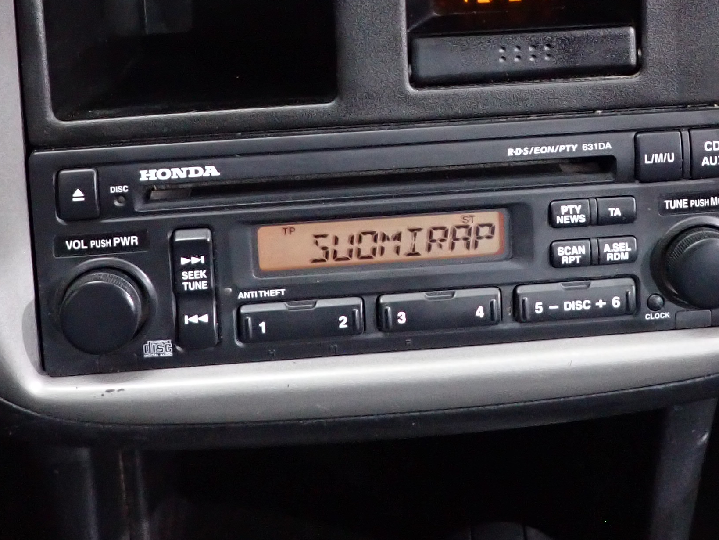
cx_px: 436
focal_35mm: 61
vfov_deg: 22.3
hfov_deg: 31.6
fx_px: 1267
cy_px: -92
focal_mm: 4.5
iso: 800
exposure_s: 1/30
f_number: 2
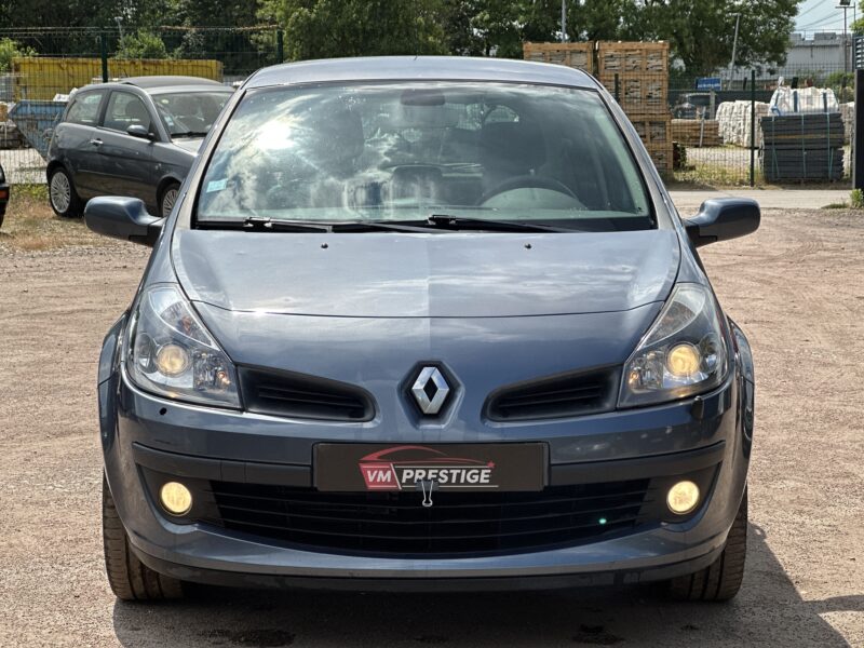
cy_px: 324
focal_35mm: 77
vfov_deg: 19.1
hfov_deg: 25.3
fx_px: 1922
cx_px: 432
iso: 32
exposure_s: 1/686
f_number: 2.8
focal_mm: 9
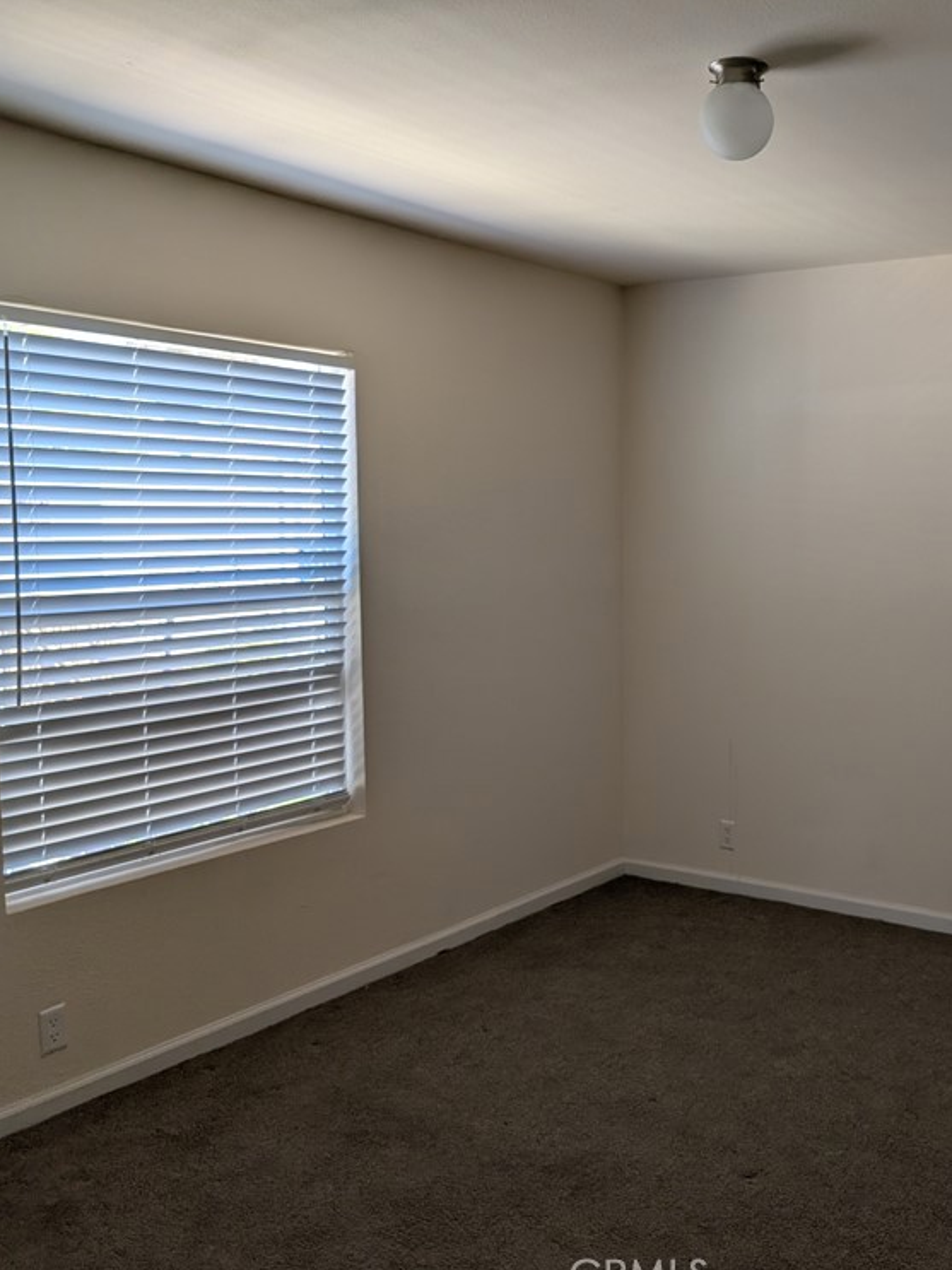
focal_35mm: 33
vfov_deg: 55.4
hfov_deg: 41.4
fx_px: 1210
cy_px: 643
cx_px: 736
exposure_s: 1/51.2
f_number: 1.68
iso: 22
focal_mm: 6.9
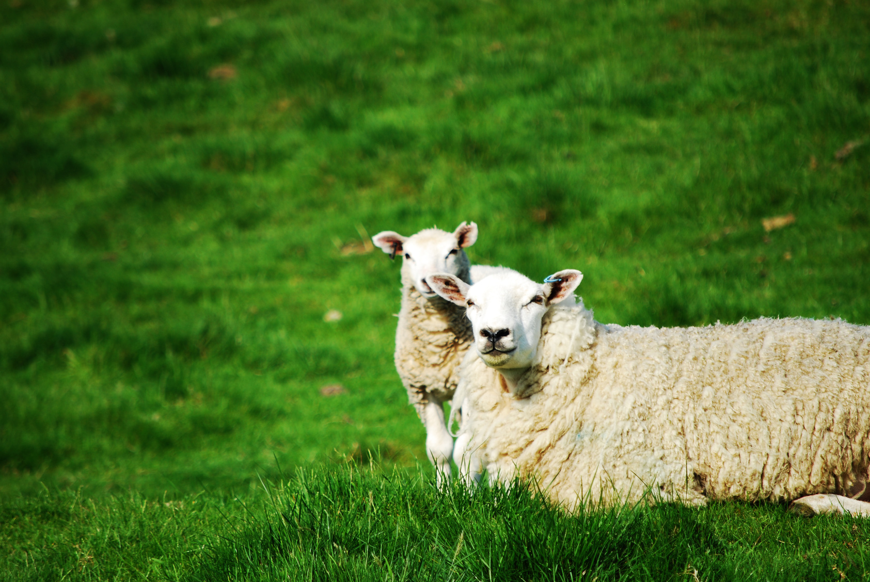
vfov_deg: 4.6
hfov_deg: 6.9
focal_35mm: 300
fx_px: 7259
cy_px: 291
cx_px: 435
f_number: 6.3
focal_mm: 200
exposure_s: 1/200
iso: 100
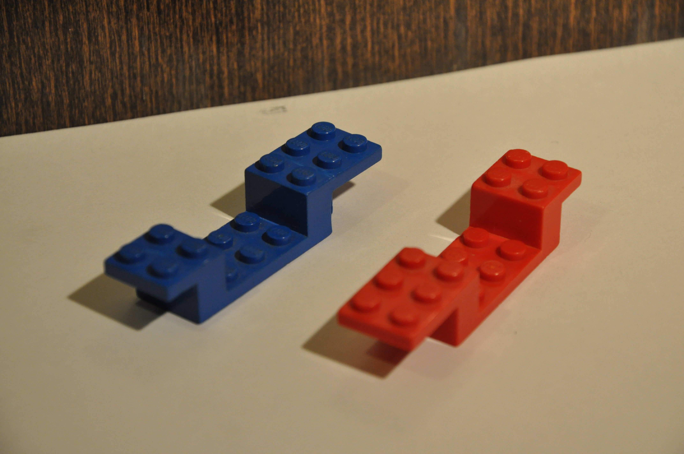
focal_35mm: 158
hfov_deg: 13.1
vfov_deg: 8.7
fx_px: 2989
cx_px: 342
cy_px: 227
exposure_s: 1/25
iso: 1250
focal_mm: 105
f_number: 9
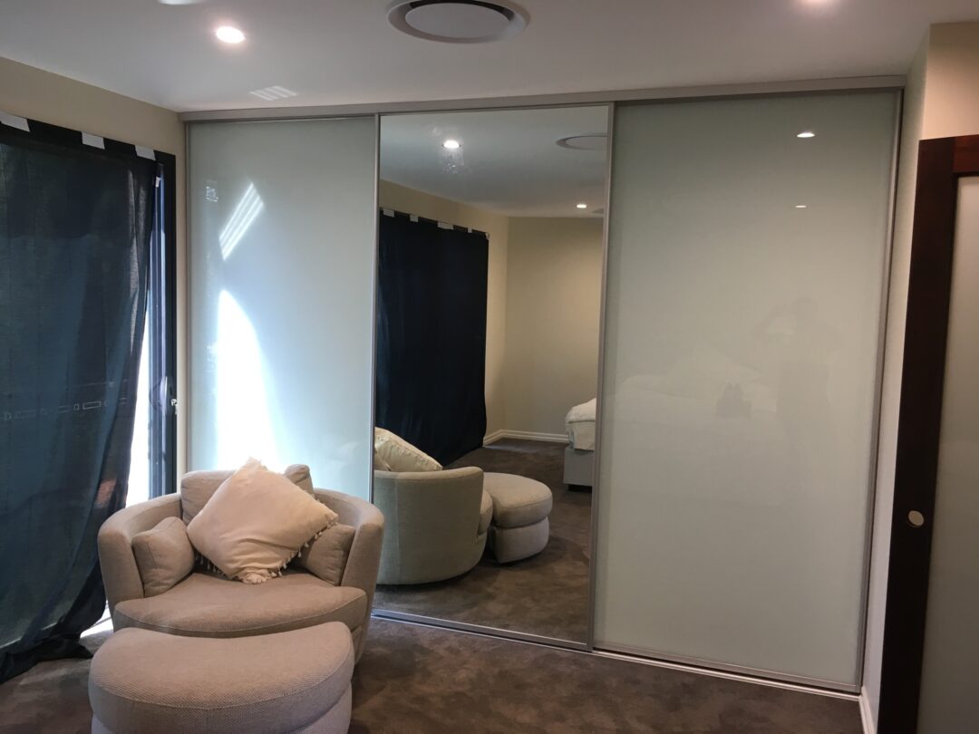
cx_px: 490
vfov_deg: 48.2
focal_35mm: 29
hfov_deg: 61.7
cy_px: 367
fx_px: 820
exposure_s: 1/33
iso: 80
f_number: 2.2
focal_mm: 4.15
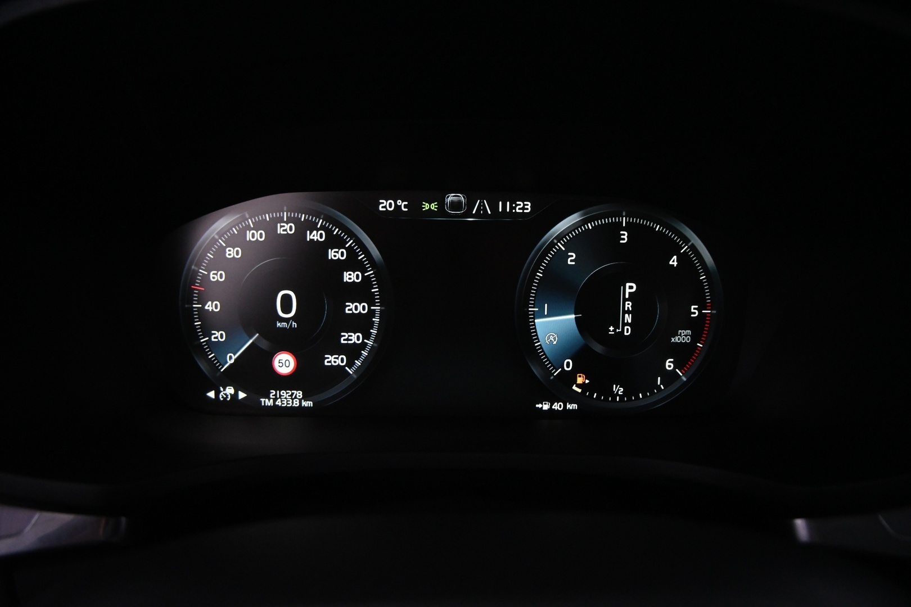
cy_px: 304
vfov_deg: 18.2
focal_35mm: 75
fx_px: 1898
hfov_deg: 27.0
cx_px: 456
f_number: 6.3
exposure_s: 1/80
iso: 2200
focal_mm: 50
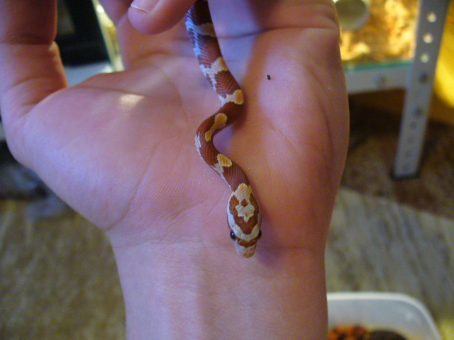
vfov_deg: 38.7
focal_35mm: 37
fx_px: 485
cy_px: 170
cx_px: 227
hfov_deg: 50.1
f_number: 2.8
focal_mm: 6.1
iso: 200
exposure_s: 1/10
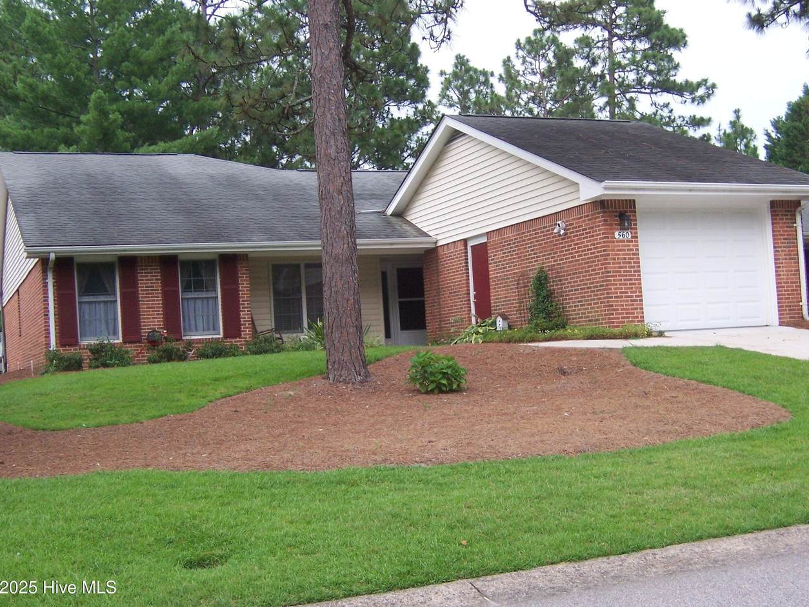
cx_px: 397
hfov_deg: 38.2
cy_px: 306
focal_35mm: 50
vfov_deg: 29.1
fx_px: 1169
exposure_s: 1/90
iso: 140
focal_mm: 8.2
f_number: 3.4
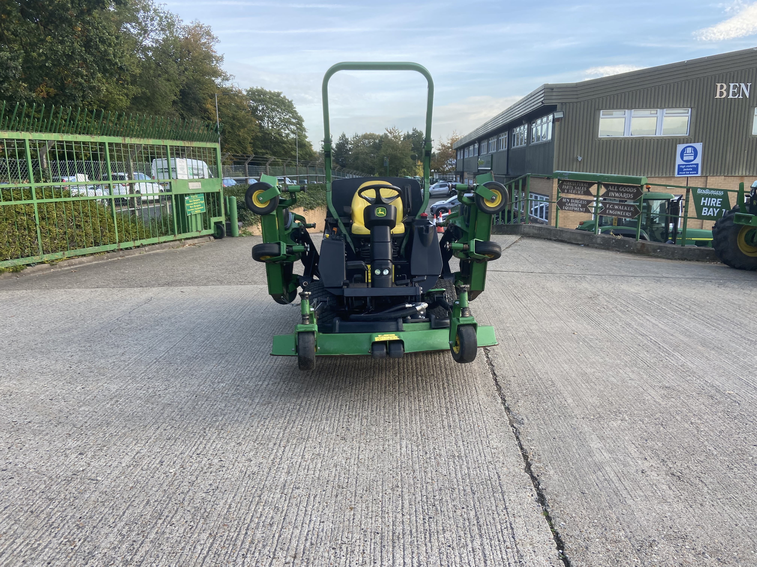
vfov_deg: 53.1
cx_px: 378
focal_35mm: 26
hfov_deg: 67.3
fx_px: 569
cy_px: 284
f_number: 1.8
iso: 32
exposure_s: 1/344
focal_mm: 4.25
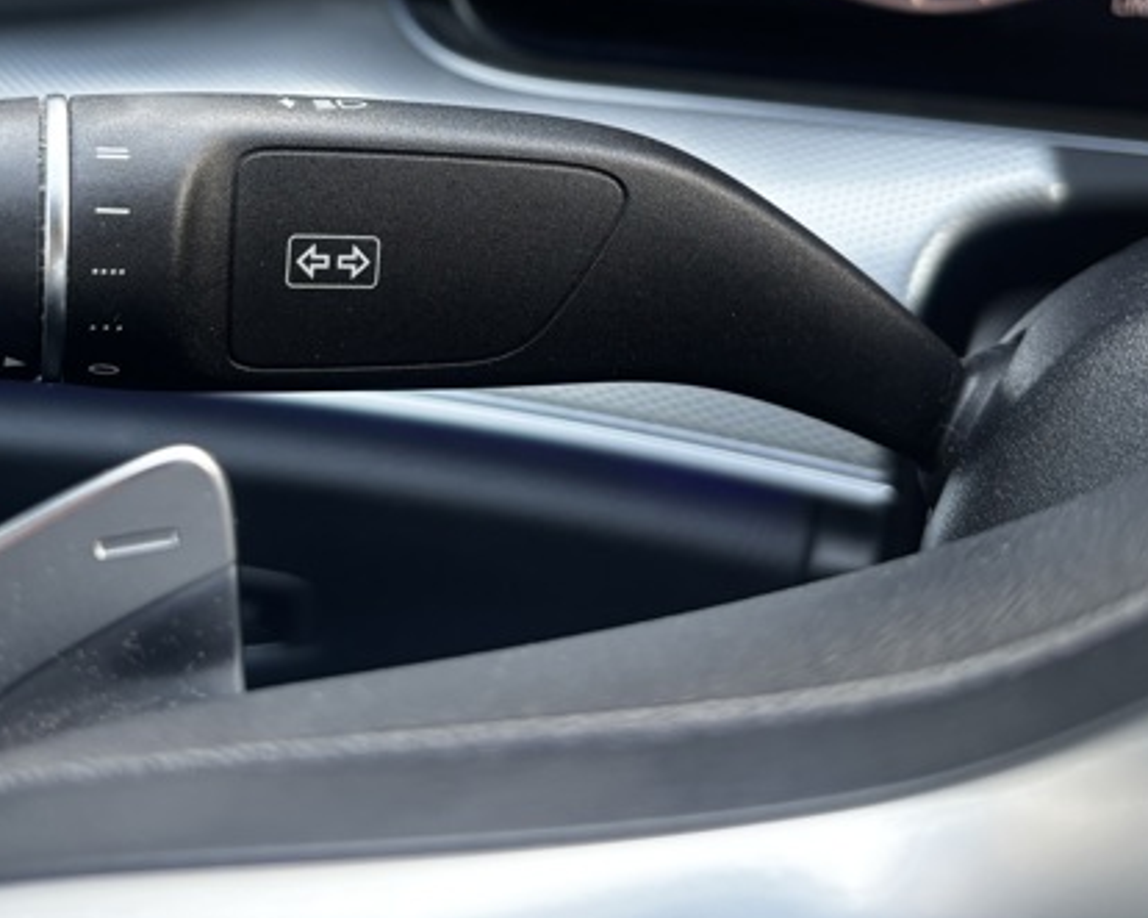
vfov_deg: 30.0
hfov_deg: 37.9
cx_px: 477
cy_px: 172
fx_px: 1664
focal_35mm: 49
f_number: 1.6
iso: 125
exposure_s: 1/82
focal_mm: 5.96
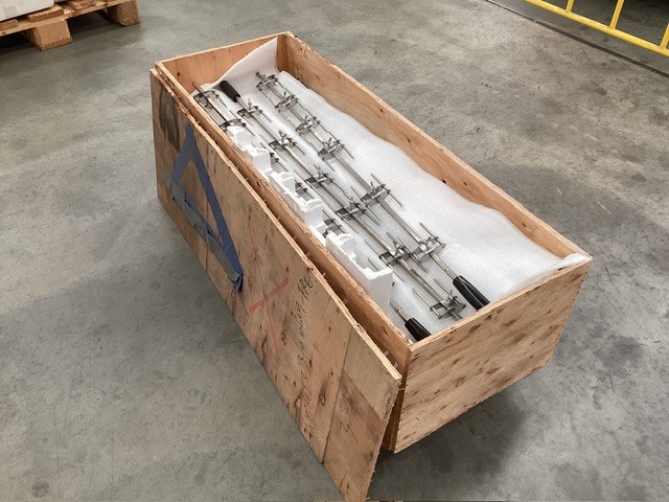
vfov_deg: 45.4
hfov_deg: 58.4
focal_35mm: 31
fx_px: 599
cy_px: 251
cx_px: 334
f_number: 2.4
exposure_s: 1/120
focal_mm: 3.3
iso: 100
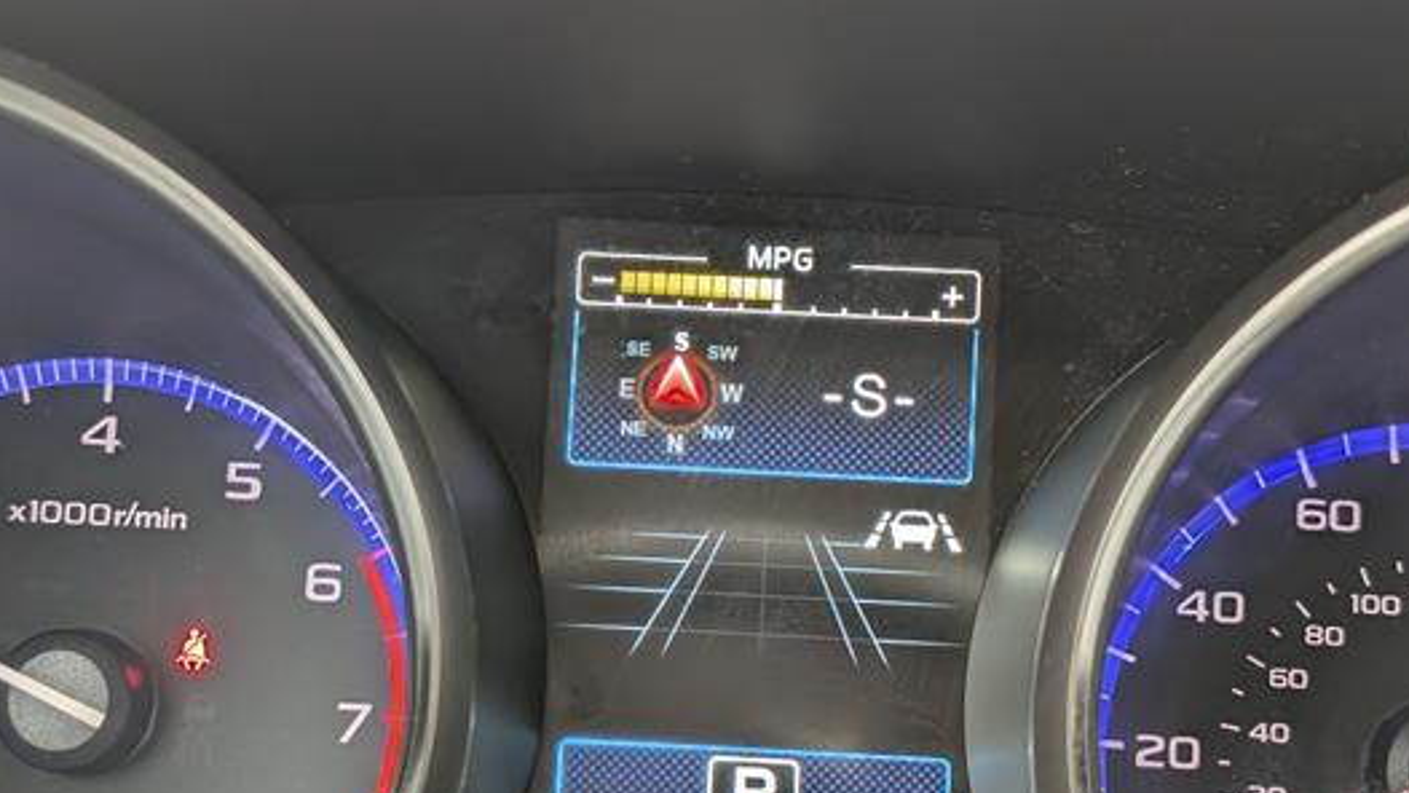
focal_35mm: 65
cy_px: 530
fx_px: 2429
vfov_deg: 18.5
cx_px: 718
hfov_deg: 32.4
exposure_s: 1/233
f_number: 1.68
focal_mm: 6.9
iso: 447
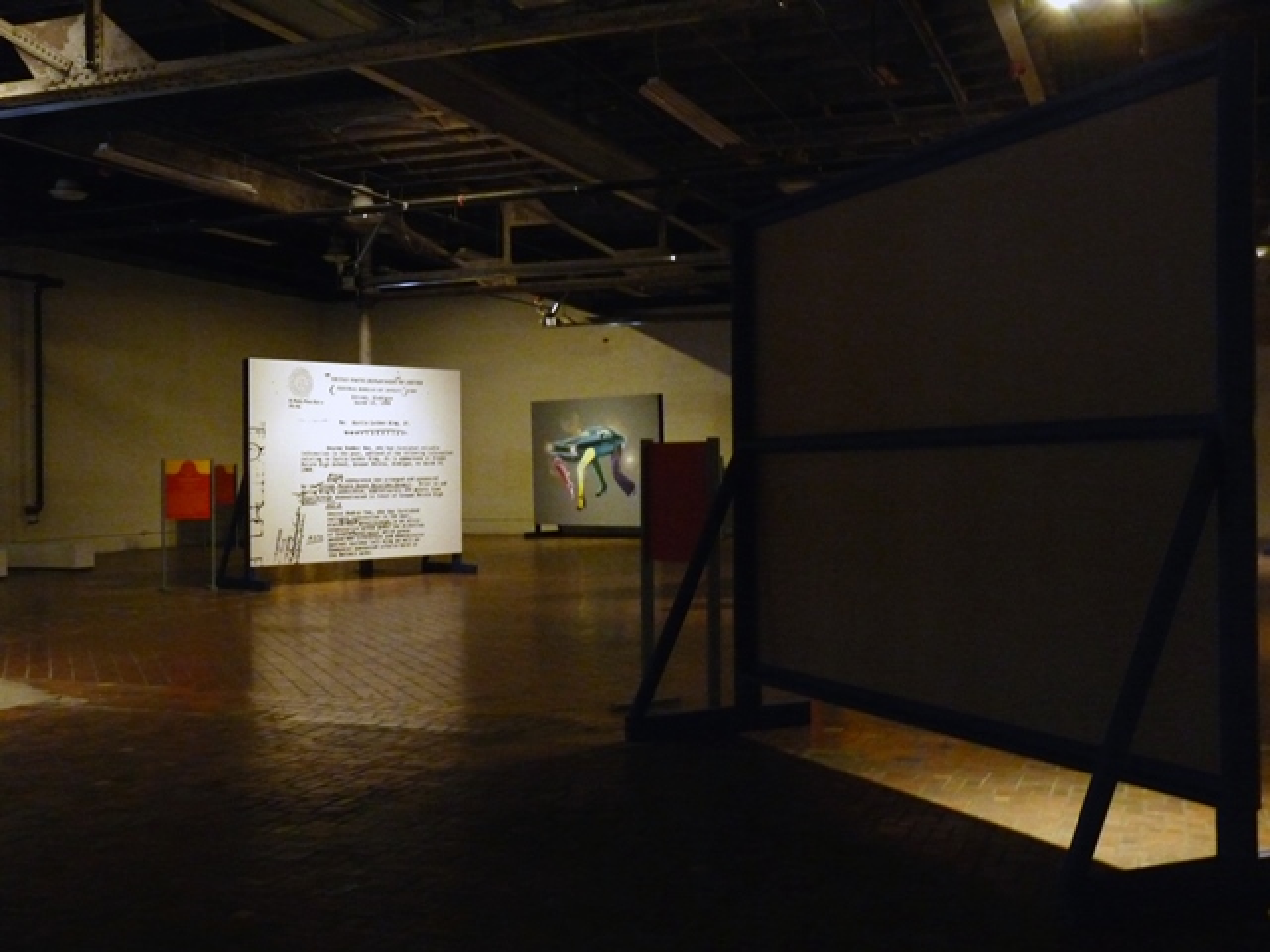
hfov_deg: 49.0
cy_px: 476
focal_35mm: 38
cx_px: 635
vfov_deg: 37.7
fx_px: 1394
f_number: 3
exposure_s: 1/13
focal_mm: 6.8
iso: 800
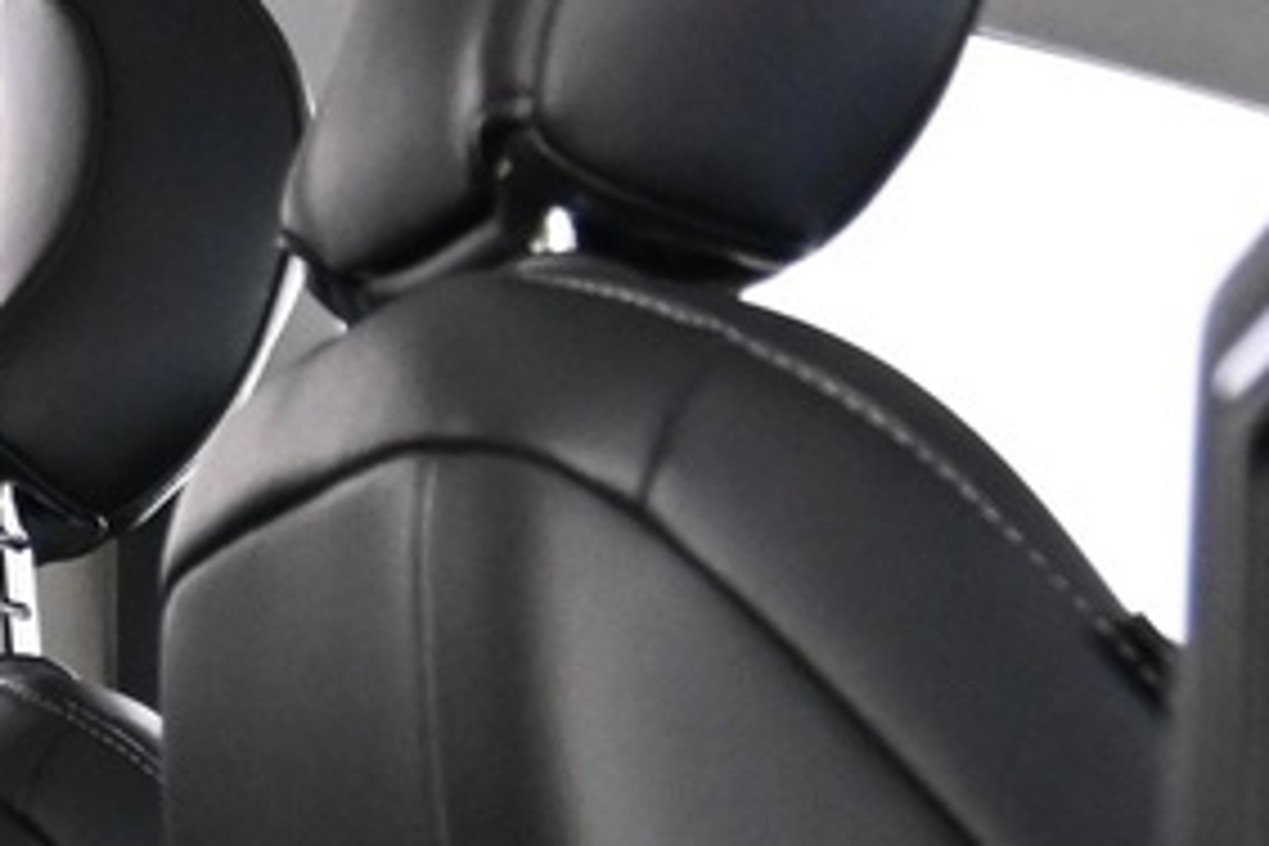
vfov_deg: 9.5
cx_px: -882
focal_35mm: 138
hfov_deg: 13.6
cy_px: 1512
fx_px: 4864
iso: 3200
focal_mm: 16
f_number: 3.5
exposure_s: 1/25
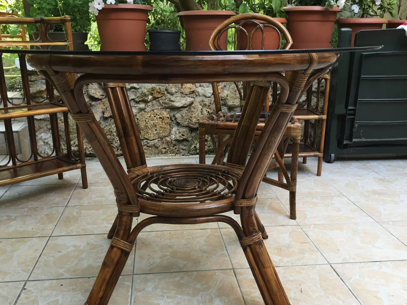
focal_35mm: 37
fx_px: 435
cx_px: 201
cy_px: 179
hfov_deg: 50.1
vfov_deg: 38.6
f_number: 2.2
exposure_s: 1/30
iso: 32
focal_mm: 4.15
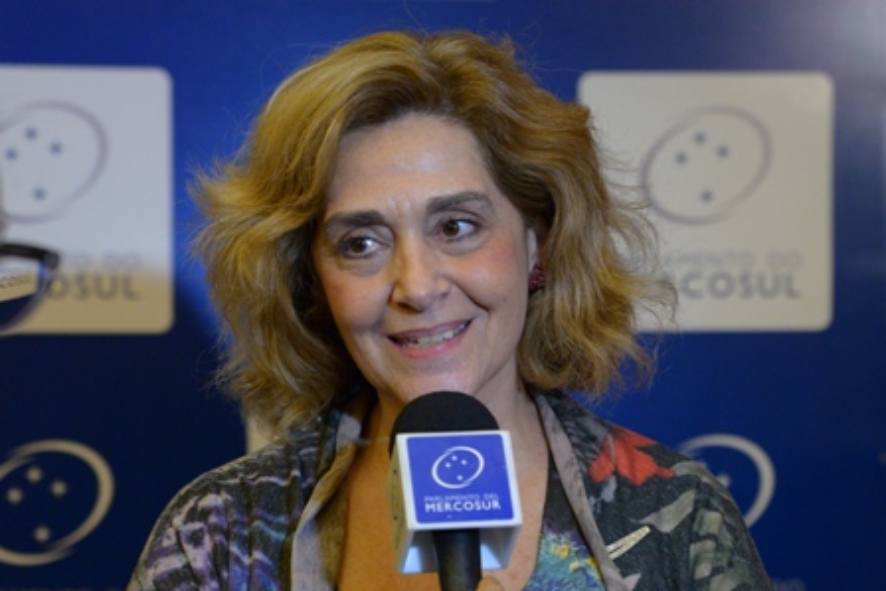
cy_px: 296
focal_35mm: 70
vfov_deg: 19.5
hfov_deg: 28.8
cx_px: 443
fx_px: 1723
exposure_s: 1/60
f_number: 4.5
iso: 3200
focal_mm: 70
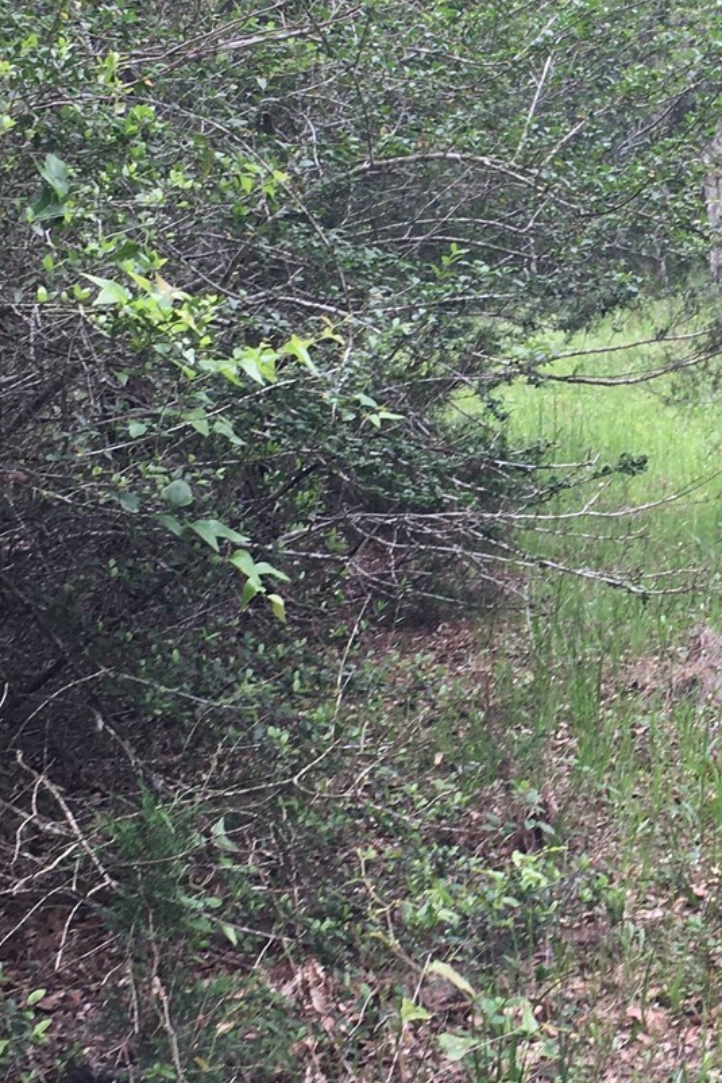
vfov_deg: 26.3
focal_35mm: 77
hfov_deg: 17.4
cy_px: 473
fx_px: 2315
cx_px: 702
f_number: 2.2
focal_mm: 4.15
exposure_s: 1/195
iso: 25
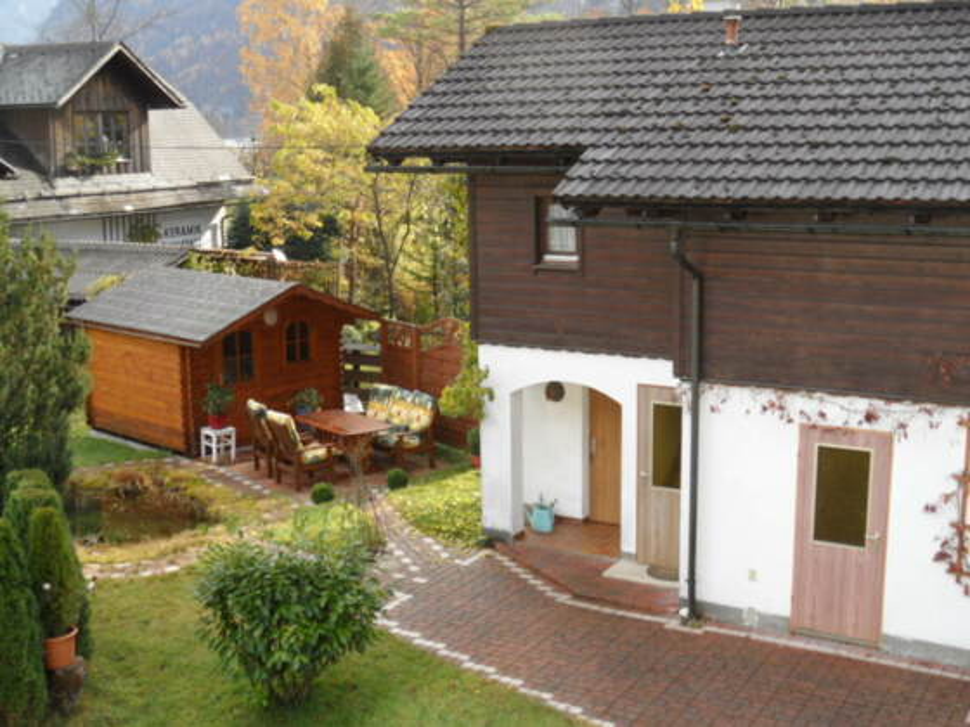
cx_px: 485
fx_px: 1121
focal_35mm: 40
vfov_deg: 36.0
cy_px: 364
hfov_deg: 46.8
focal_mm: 6.5
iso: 120
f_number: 3.6
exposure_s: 1/180
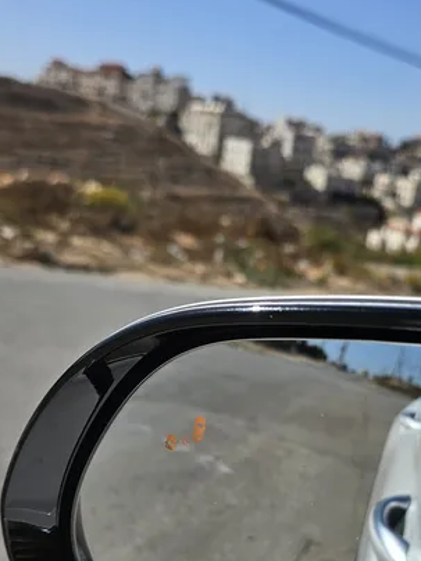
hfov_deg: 35.0
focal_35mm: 41
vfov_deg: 44.7
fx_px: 665
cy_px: 396
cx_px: 247
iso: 10
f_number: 1.7
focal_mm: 6.3
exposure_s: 1/1148
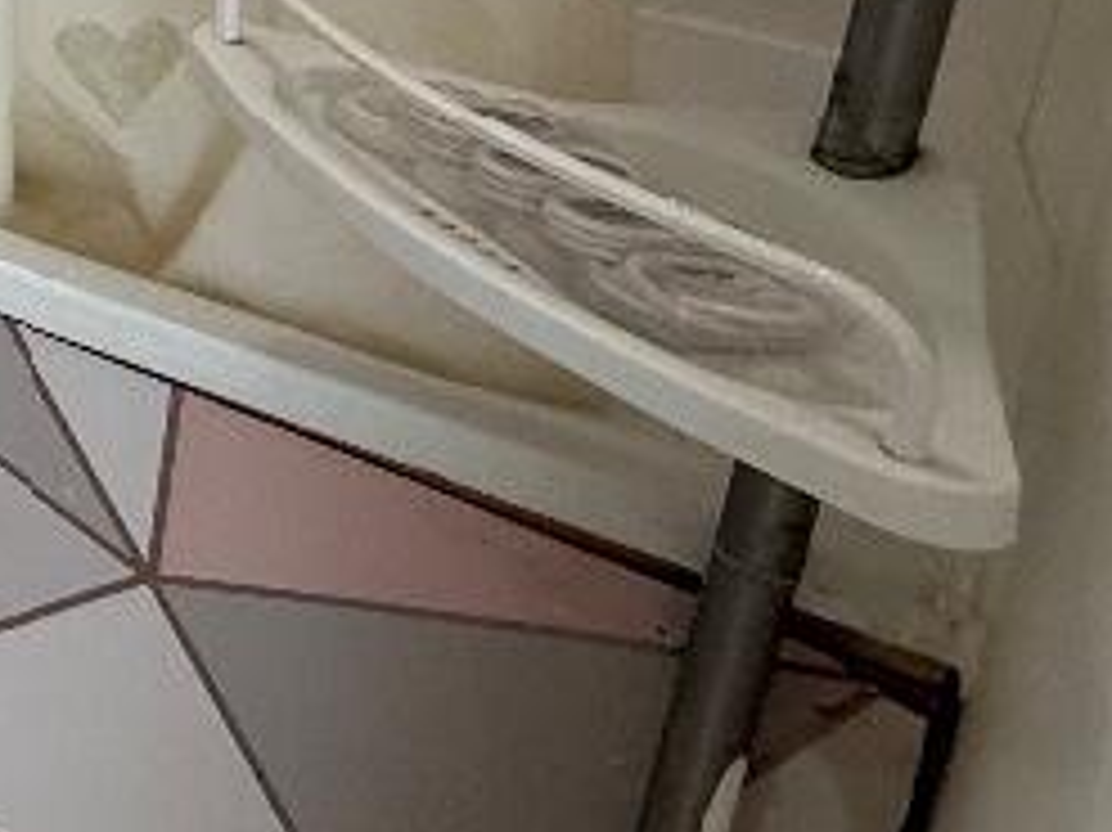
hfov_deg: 18.6
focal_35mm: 58
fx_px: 1862
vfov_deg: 20.6
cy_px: -495
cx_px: -1175
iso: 125
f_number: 2.2
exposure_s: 1/100
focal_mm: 2.22
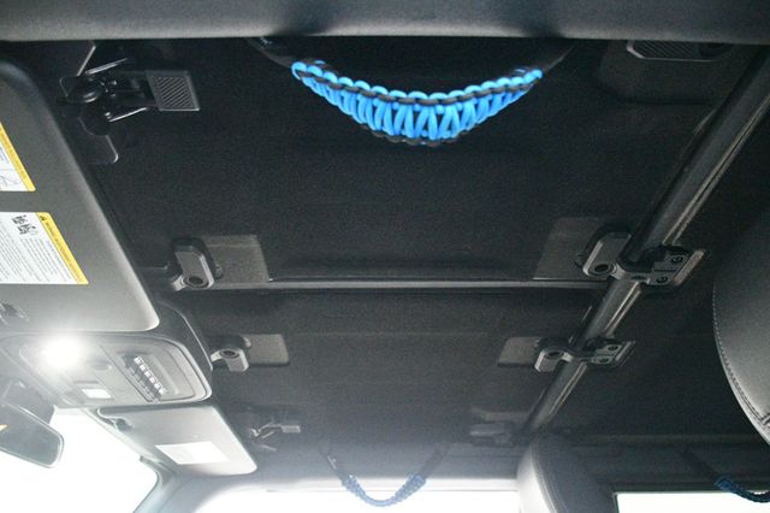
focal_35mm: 27
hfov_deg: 67.4
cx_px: 385
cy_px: 256
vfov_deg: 47.9
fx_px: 577
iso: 12800
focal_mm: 18
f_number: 3.5
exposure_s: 1/40
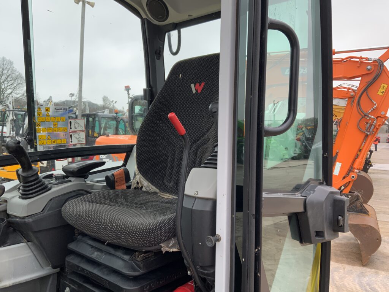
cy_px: 146
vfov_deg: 48.2
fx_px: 326
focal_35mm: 29
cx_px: 194
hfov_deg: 61.7
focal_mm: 3
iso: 16
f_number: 1.8
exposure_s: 1/126
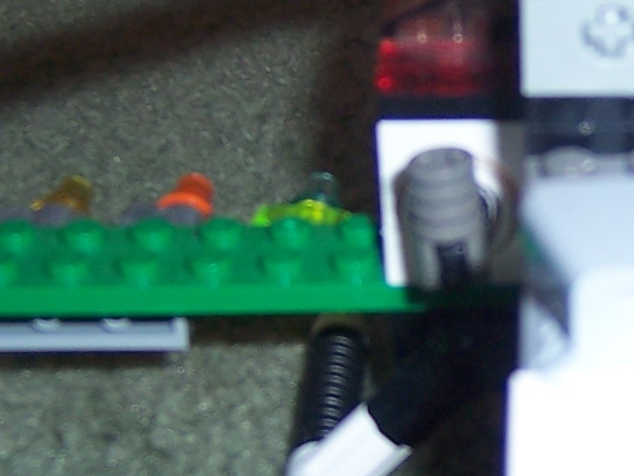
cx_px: 661
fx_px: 1942
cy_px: 253
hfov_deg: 18.0
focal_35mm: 106
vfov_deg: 14.0
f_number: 2.8
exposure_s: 1/60
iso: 80
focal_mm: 5.5
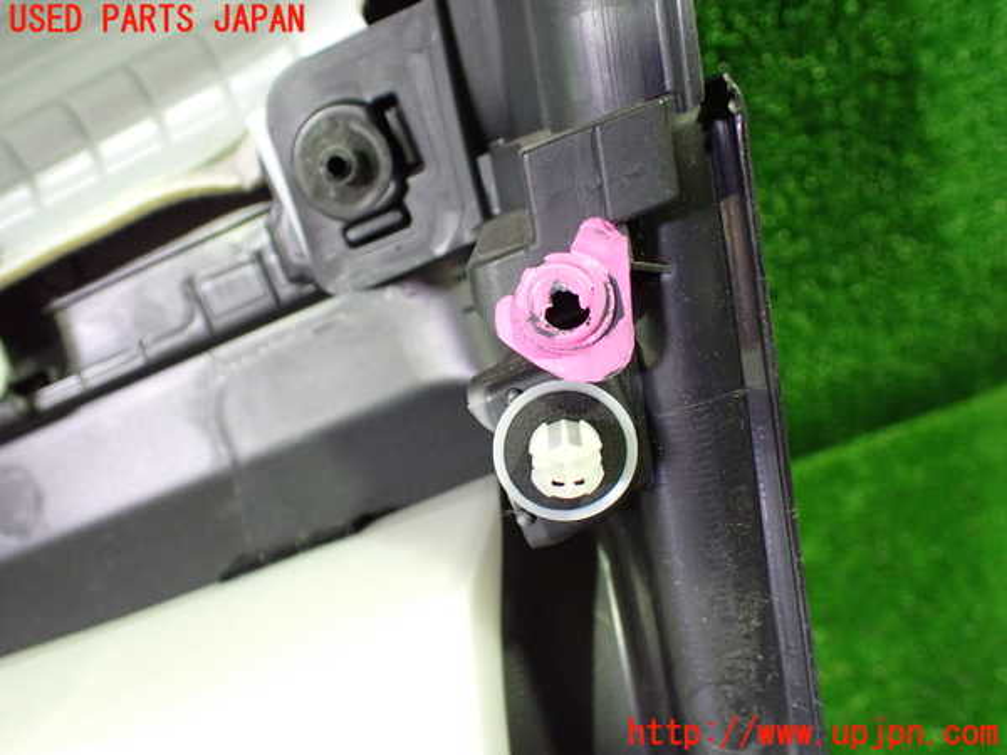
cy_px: 378
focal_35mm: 30
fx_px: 873
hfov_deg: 60.0
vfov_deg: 46.8
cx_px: 504
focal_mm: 5.4
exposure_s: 1/30
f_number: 2.3
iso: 800
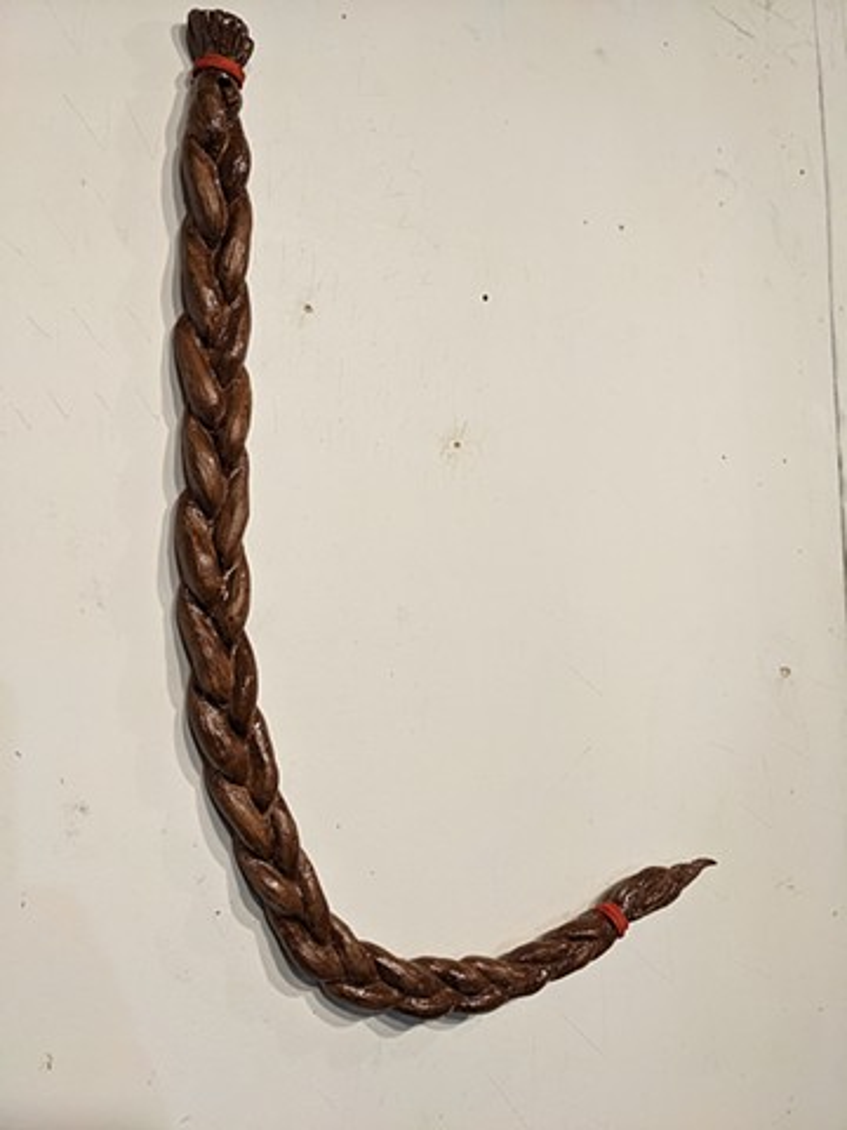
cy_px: 565
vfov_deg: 65.3
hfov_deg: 51.4
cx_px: 424
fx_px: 881
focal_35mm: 27
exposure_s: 1/60
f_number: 1.7
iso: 208
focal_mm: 4.4
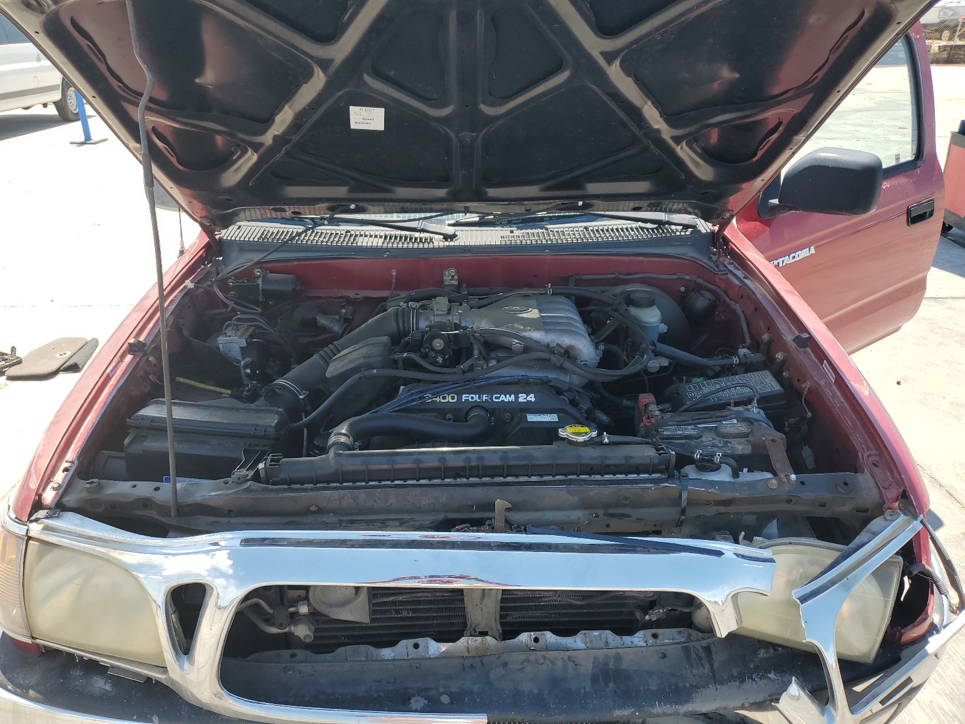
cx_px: 482
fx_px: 725
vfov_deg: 53.1
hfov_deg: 67.3
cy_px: 362
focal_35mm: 26
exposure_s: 1/1000
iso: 50
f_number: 1.5
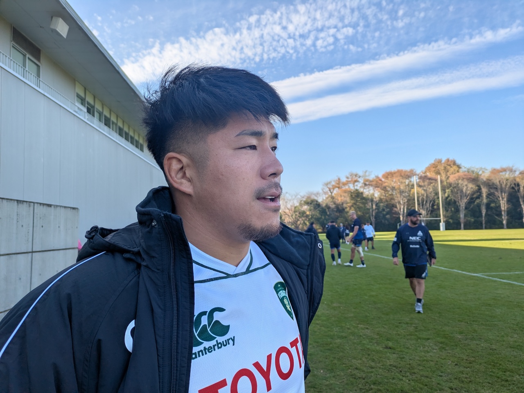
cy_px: 196
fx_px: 379
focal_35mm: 25
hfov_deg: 69.4
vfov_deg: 54.9
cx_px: 262
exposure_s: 1/1093
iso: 43
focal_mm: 5.43
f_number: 1.89
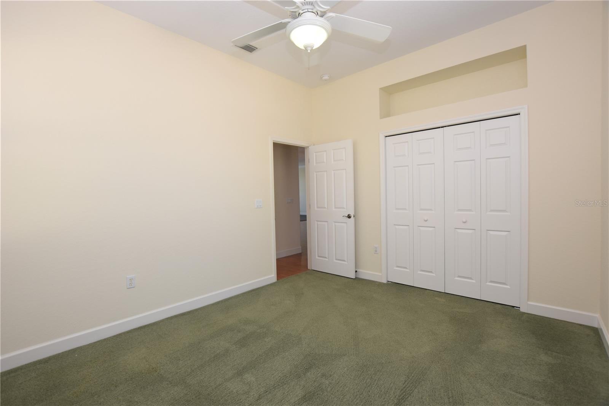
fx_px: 254
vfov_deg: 77.3
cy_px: 203
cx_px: 304
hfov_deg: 100.4
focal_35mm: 15
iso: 200
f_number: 5
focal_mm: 10
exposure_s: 1/100
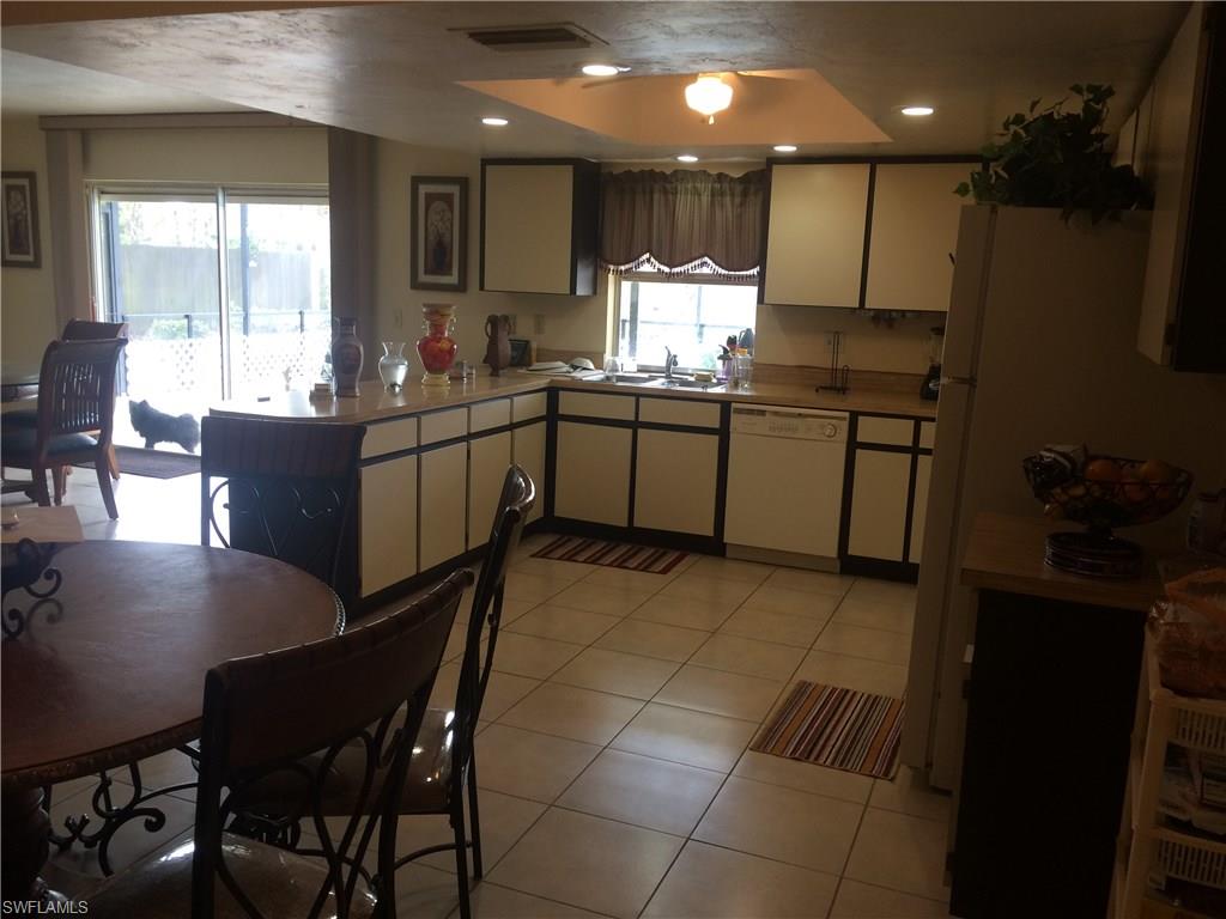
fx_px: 1027
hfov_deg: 61.7
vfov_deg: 48.2
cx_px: 613
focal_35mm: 29
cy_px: 460
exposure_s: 1/30
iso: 50
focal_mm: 4.15
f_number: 2.2
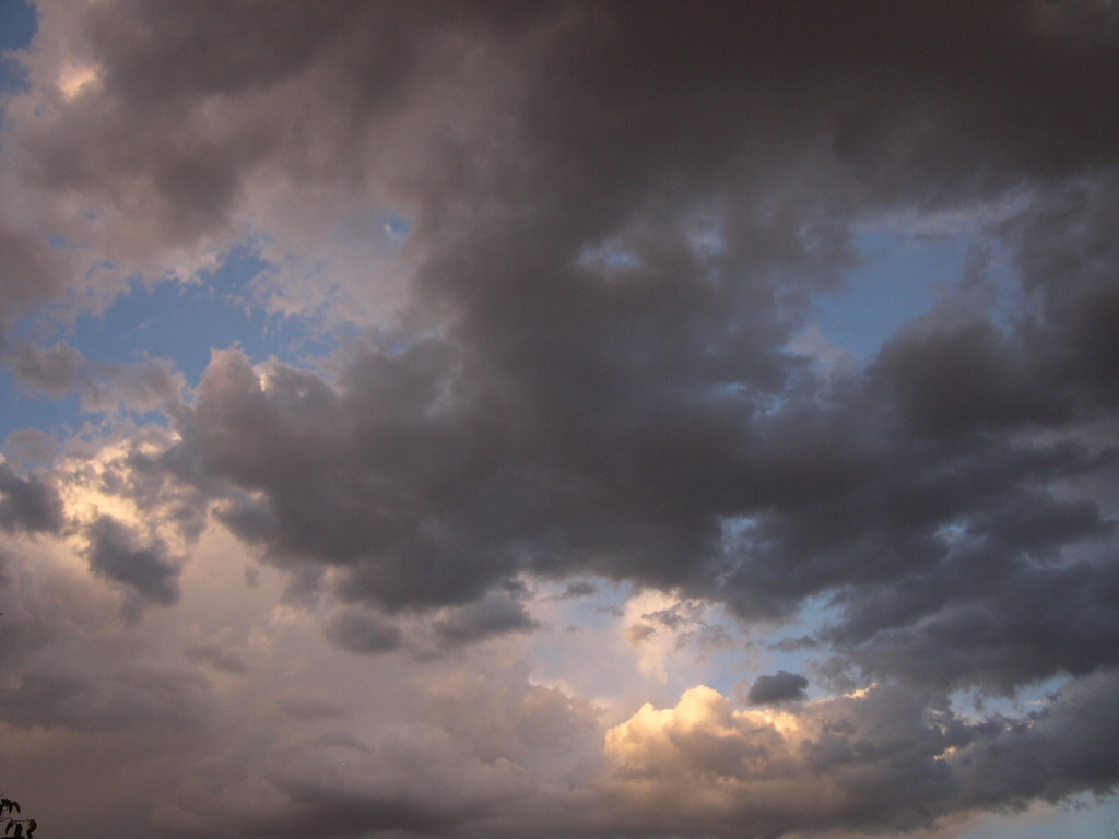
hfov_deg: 49.0
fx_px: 1228
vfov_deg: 37.7
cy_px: 420
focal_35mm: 38
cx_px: 560
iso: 100
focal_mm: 8
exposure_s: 1/304
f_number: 2.8
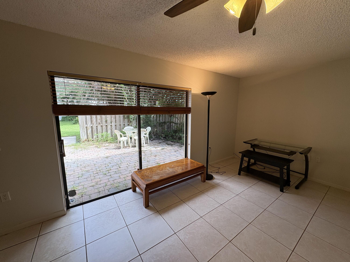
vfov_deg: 85.7
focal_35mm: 14
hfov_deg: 102.1
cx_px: 175
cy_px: 131
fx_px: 142
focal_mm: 2.22
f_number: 2.2
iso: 40
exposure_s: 1/137
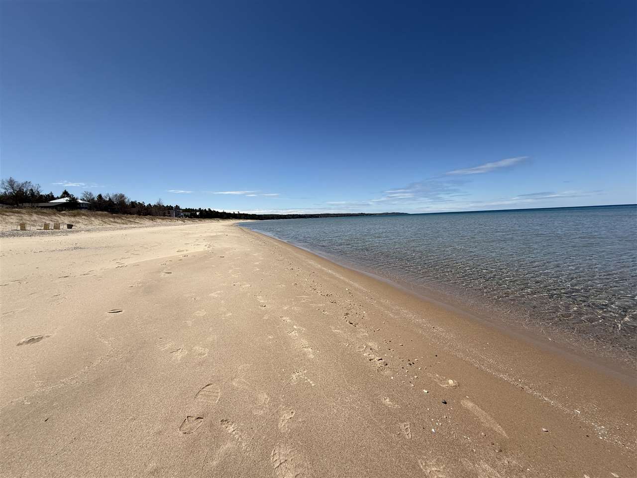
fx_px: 258
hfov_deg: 102.1
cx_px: 318
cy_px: 239
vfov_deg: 85.7
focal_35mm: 14
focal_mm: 2.22
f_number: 2.2
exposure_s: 1/3125
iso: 50
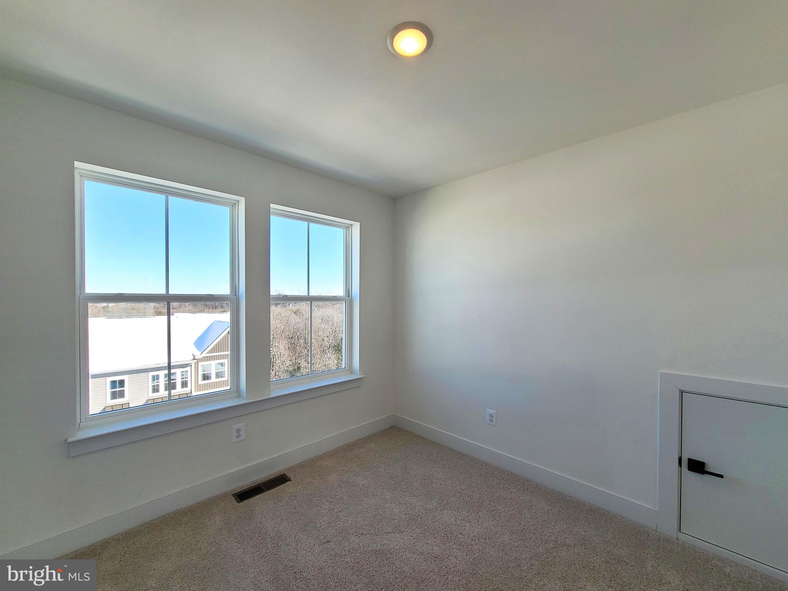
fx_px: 296
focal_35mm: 13
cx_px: 394
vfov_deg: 89.9
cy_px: 296
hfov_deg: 106.2
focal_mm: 2.2
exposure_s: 1/579
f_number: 2.2
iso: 50
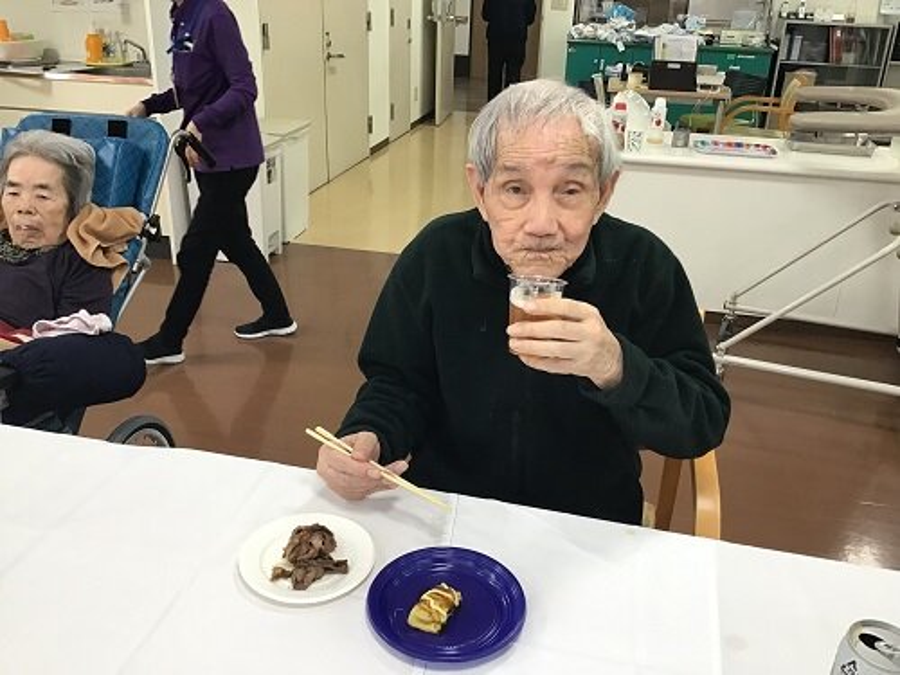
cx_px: 450
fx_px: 806
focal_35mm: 31
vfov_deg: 45.4
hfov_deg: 58.4
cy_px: 338
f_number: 2.4
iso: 40
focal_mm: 3.3
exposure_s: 1/30
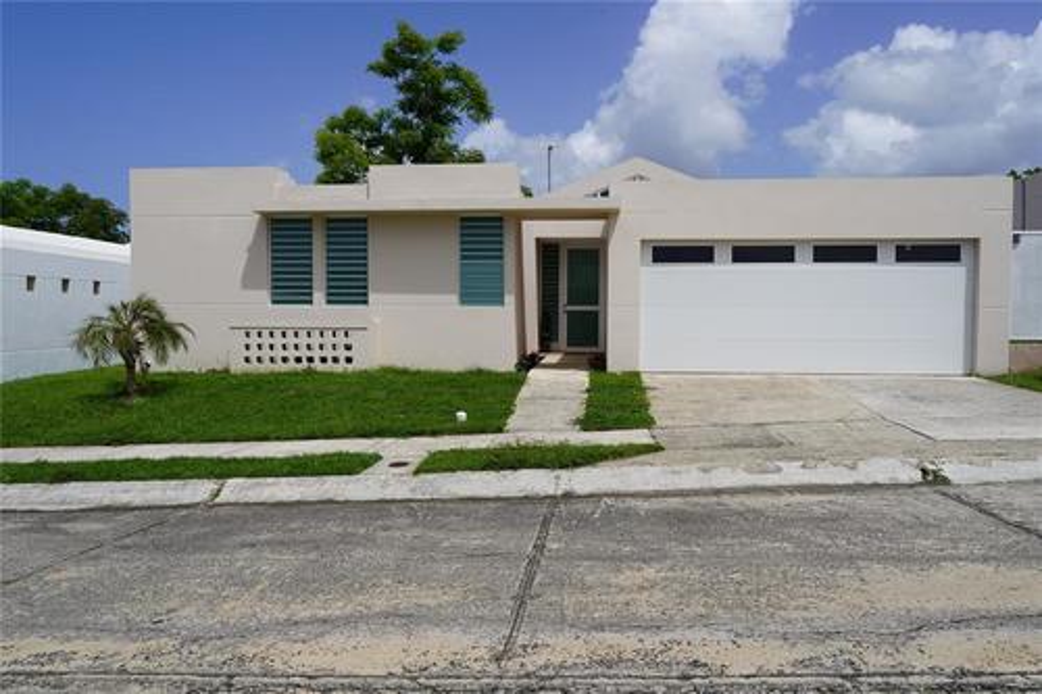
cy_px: 347
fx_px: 810
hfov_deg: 65.5
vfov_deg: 46.4
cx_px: 521
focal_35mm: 28
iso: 100
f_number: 10
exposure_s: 1/320
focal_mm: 28
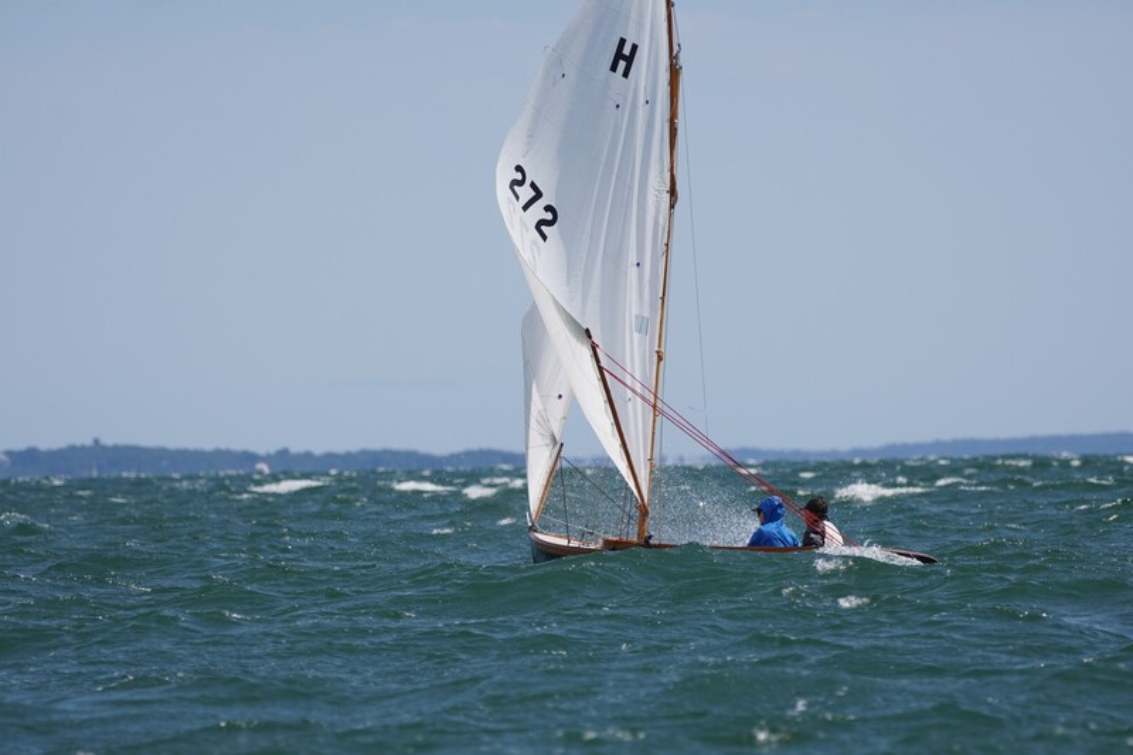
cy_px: 378
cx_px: 566
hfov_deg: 5.6
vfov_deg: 3.8
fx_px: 11516
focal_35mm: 366
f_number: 5.6
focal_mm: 244
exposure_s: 1/1600
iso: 160
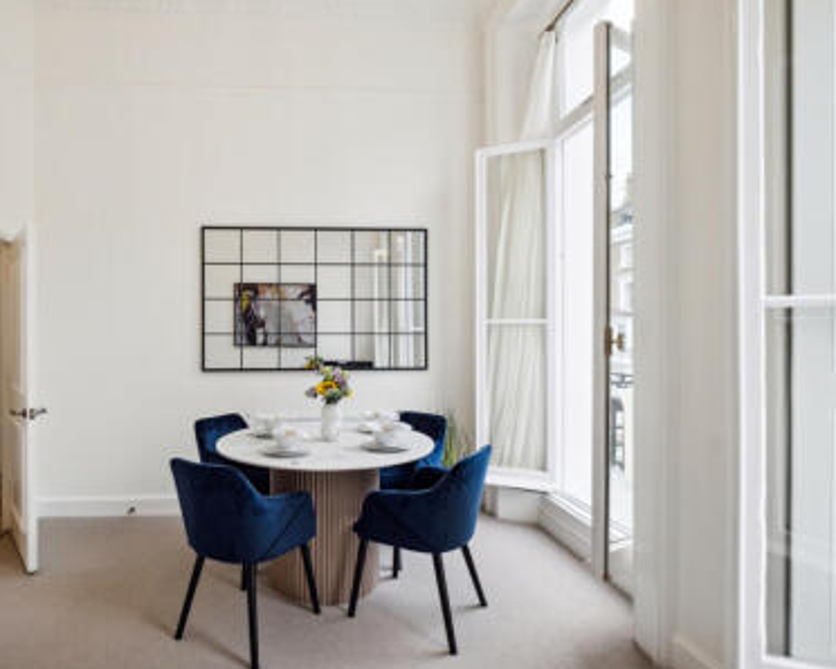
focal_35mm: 18
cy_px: 333
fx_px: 446
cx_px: 317
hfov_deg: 84.8
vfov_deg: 73.8
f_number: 8
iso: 640
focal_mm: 10
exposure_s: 1/50
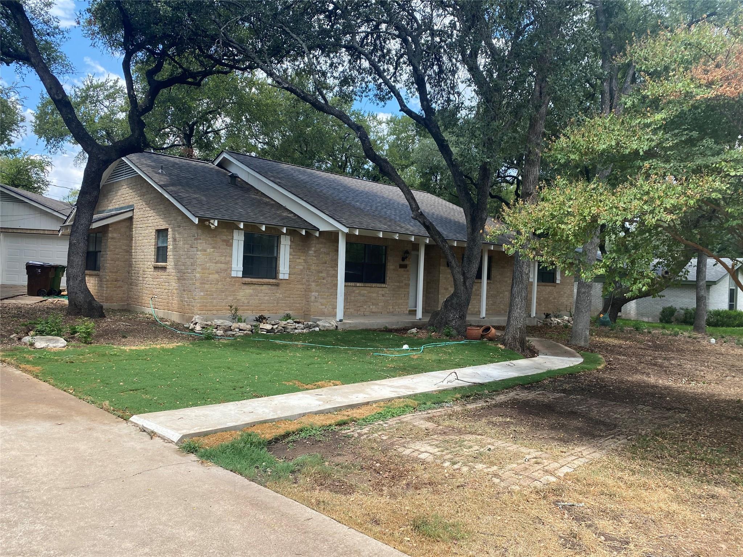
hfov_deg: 67.3
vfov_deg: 53.1
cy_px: 278
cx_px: 372
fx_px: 558
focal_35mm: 26
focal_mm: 4.25
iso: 32
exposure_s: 1/1016
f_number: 1.8
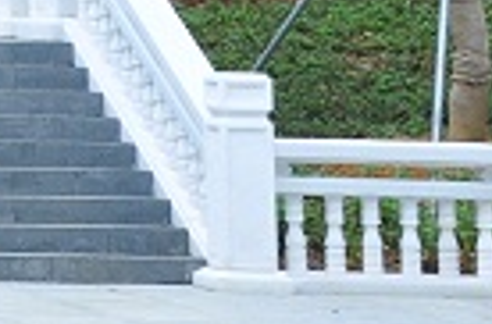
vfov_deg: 4.9
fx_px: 3713
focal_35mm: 273
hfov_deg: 6.7
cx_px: -1066
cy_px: -491
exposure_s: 1/200
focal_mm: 25
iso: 200
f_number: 8
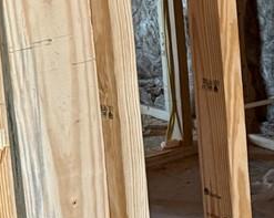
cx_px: 487
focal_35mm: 152
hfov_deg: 11.8
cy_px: -9
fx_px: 1231
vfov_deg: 10.1
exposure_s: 1/60
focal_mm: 6.76
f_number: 1.78
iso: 400
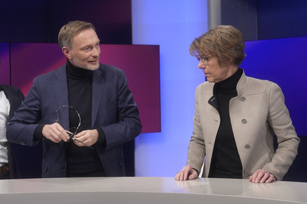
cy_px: 102
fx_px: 383
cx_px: 154
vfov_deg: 29.8
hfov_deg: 43.6
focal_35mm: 45
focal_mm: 30
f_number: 2.2
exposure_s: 1/320
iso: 640
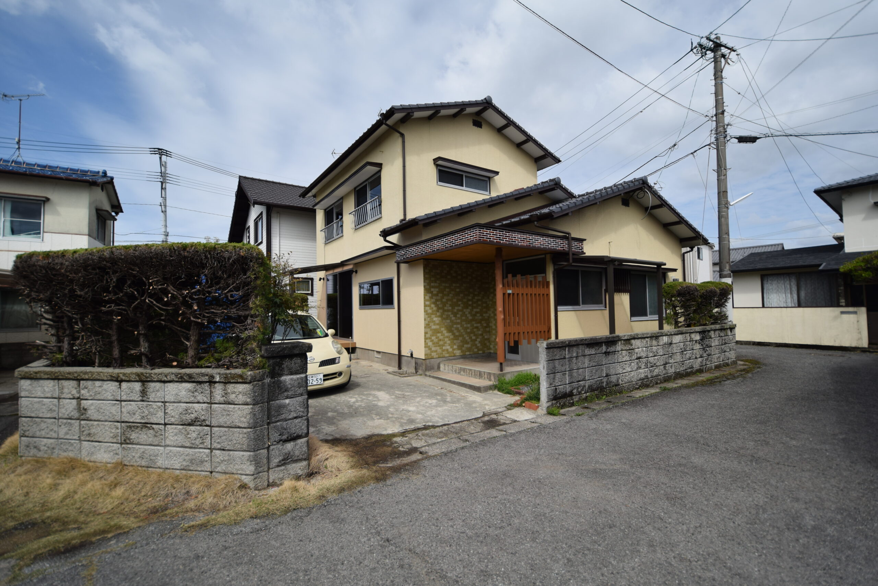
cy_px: 293
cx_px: 439
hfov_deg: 100.4
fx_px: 366
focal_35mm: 15
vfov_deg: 77.3
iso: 100
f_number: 3.5
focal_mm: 10
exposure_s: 1/1600
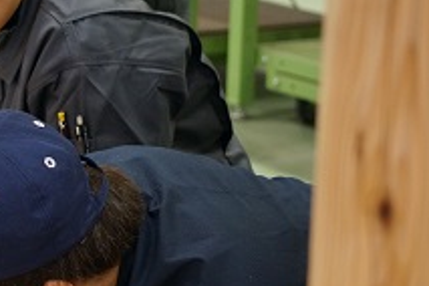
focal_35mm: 190
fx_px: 2266
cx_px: -32
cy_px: 160
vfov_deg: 7.2
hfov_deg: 10.7
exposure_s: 1/160
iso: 1250
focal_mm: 55
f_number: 4.5
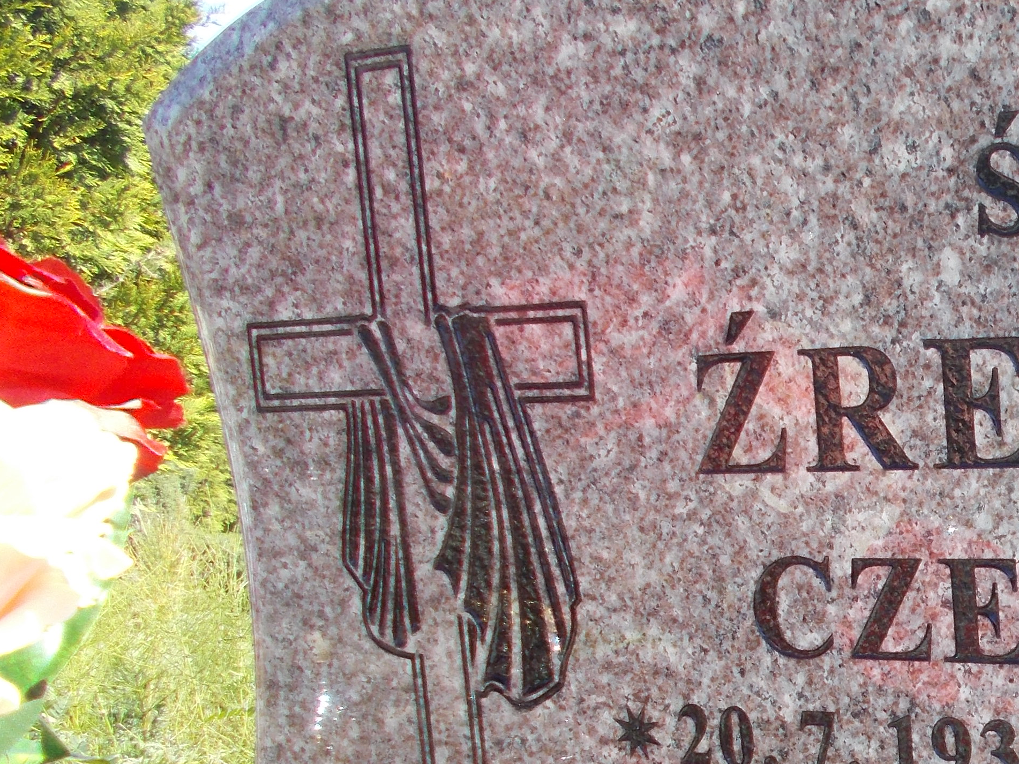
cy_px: 686
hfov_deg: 27.3
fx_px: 1854
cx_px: 1202
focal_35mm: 63
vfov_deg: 22.7
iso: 80
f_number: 3.2
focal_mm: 4.6
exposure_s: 1/200
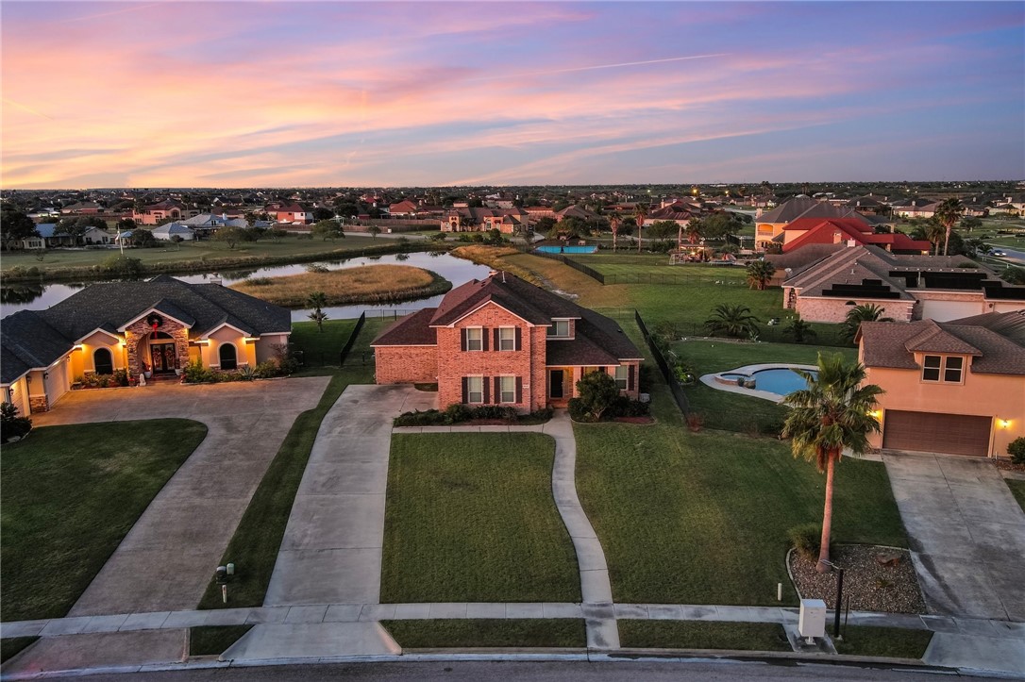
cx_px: 512
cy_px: 341
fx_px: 825
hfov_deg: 63.7
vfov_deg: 44.9
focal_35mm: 29
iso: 540
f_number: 2.8
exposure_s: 1/10
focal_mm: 10.57
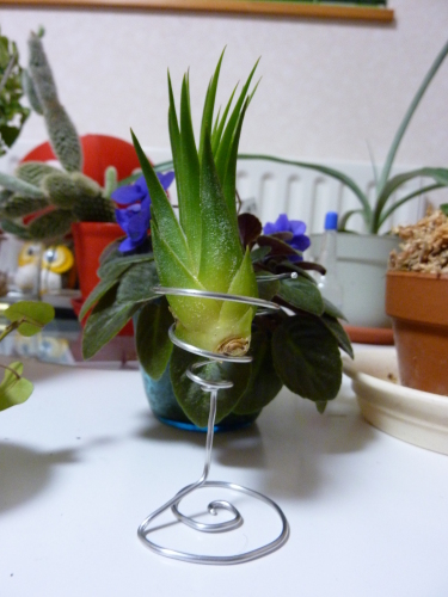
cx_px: 224
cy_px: 298
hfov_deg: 54.9
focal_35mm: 25
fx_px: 431
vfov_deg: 69.4
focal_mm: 4.1
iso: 400
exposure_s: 1/13
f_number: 3.3
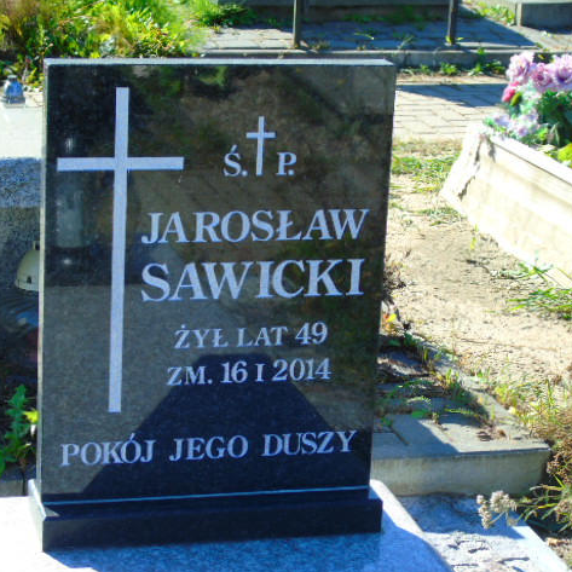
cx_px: 219
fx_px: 1832
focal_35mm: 98
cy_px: 289
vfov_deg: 17.7
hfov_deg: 17.7
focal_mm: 15
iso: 80
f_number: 4.1
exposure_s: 1/250
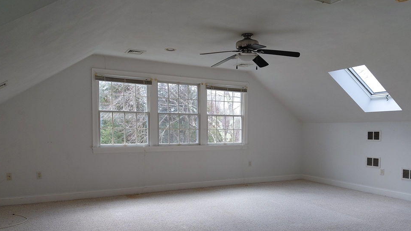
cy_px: 148
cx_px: 200
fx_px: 316
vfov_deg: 39.8
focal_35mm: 29
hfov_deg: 66.1
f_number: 1.8
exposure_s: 1/128
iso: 50
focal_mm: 4.69
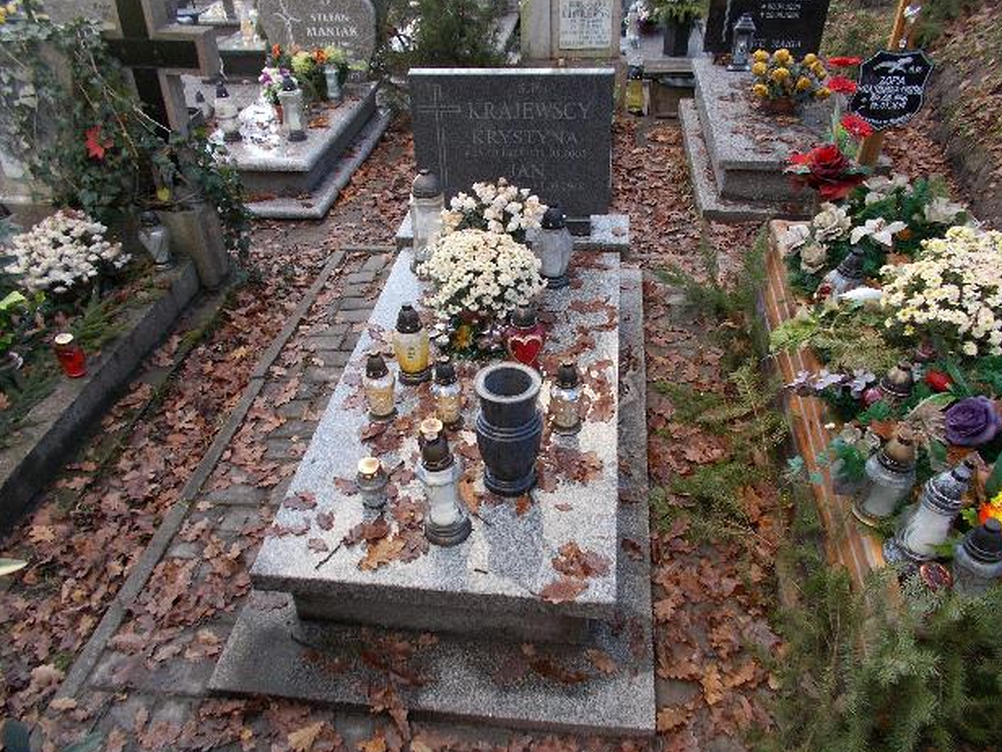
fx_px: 782
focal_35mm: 27
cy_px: 383
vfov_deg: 51.4
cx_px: 491
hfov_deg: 65.3
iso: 80
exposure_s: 1/50
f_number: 3.2
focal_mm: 4.6
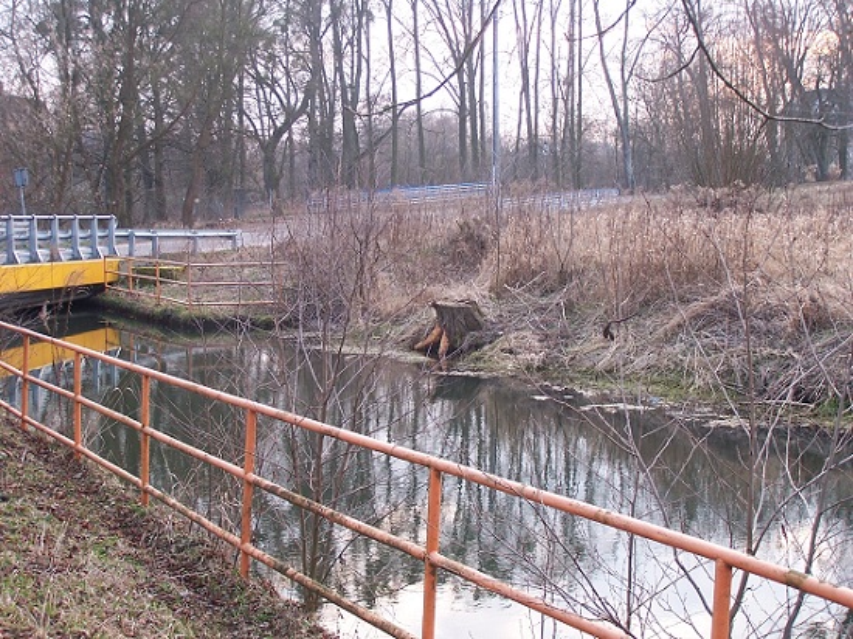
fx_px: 1453
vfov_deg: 24.8
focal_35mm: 59
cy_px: 320
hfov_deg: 32.7
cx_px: 426
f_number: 3.2
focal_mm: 9.8
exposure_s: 1/45
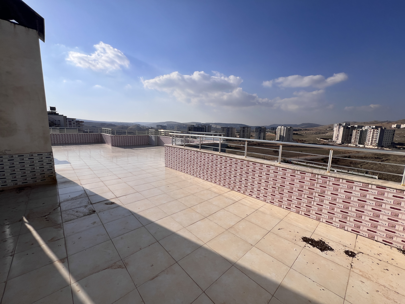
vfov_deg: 89.9
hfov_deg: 106.2
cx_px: 202
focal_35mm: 13
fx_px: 152
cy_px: 152
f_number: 1.8
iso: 32
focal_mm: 1.57
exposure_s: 1/4587
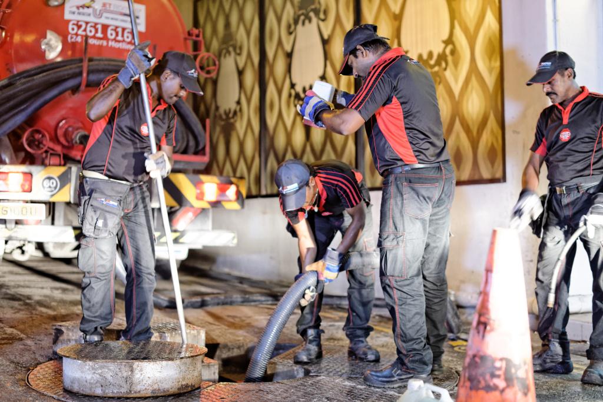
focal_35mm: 50
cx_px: 302
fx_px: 838
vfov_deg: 27.0
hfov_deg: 39.6
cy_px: 201
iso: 4000
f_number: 2.8
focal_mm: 50
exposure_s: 1/50
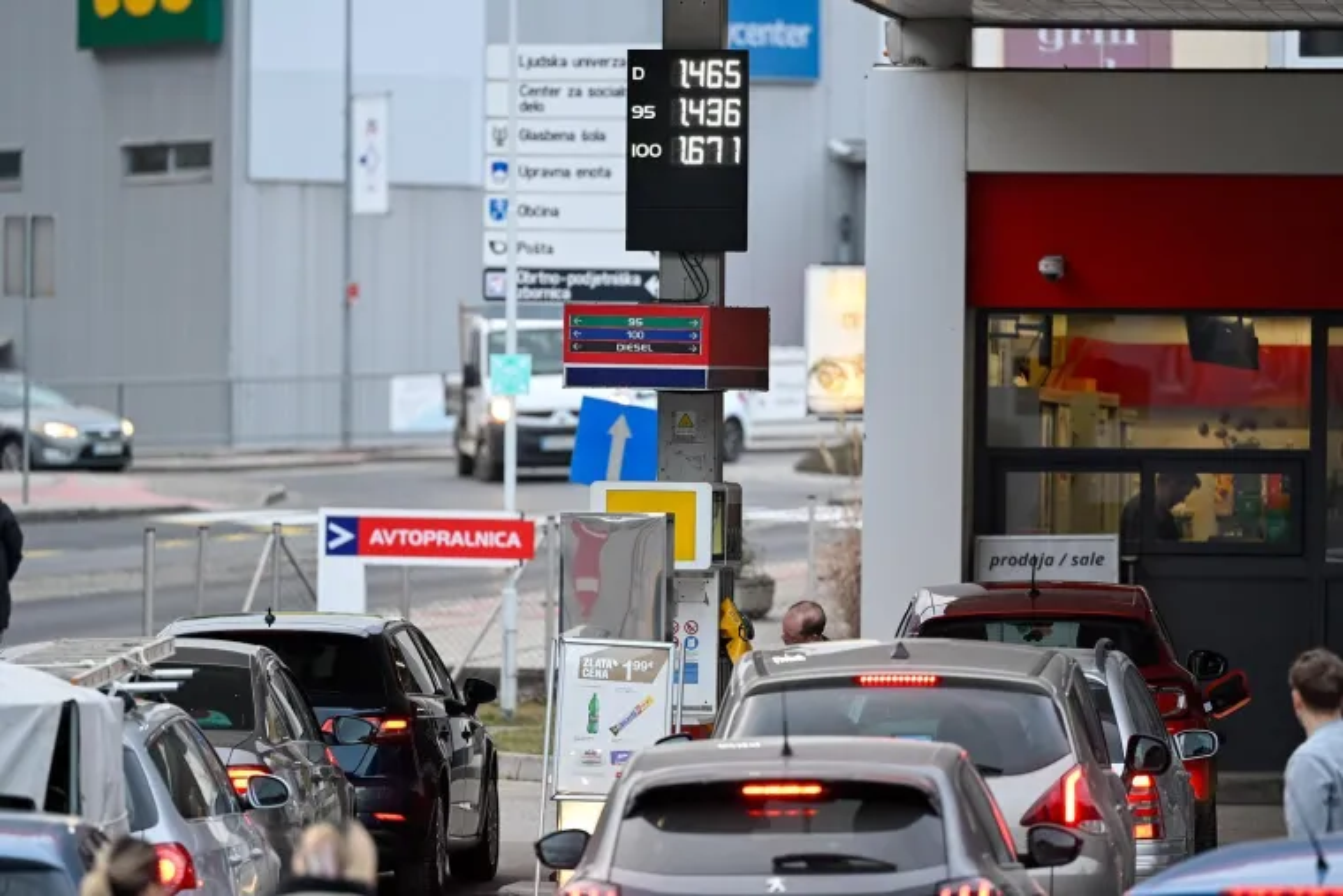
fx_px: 11193
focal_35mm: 300
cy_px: 448
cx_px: 672
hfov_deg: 6.9
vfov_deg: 4.6
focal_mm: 200
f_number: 2.8
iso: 500
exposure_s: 1/320
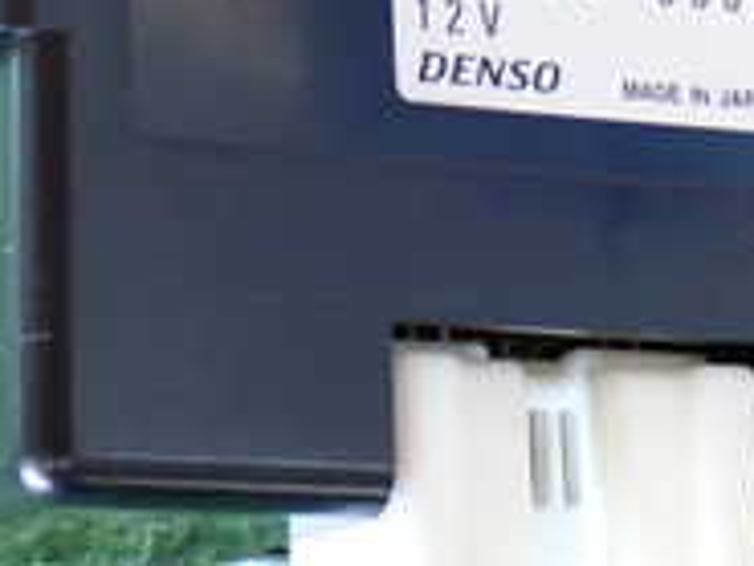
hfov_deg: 12.2
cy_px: -4
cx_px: 428
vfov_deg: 9.1
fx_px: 3531
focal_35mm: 162
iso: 800
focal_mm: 9.01
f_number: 3.2
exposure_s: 1/40
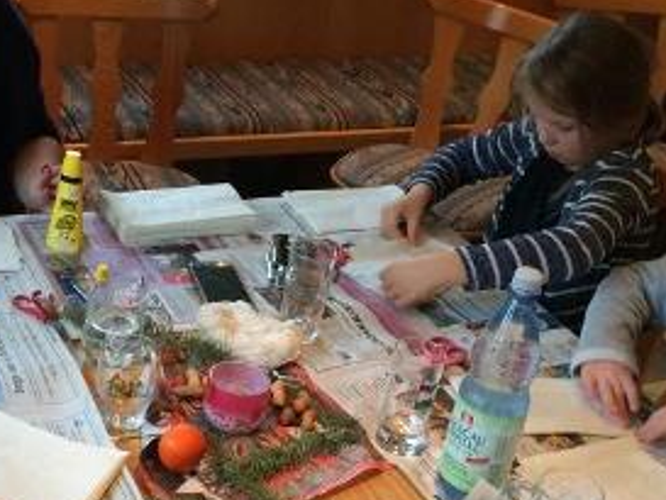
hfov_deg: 28.3
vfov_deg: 21.6
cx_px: 200
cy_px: 222
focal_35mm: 68
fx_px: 1309
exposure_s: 1/33
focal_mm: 4.15
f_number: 2.2
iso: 125
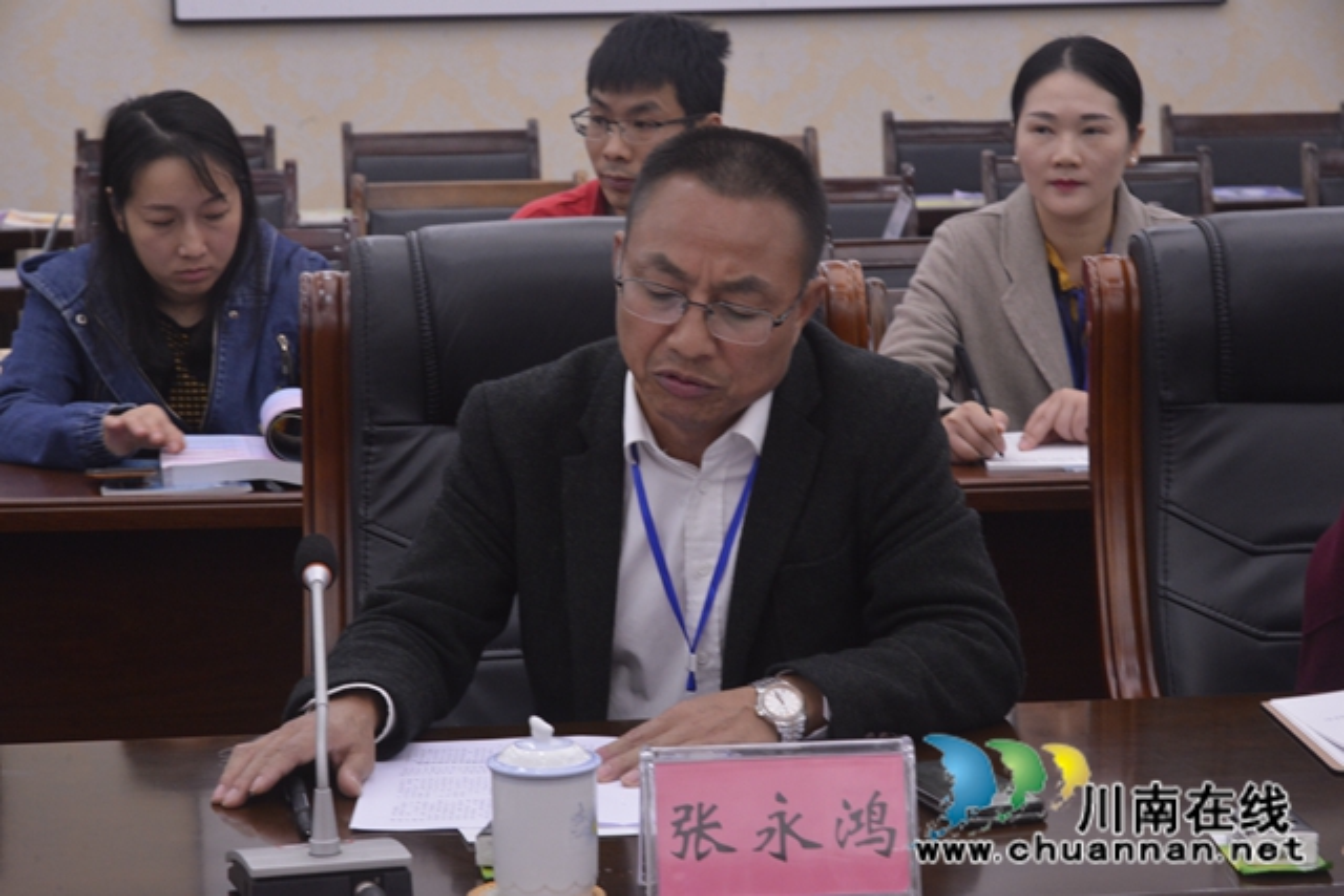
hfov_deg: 21.5
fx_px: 3547
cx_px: 672
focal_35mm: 95
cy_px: 448
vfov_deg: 14.4
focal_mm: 95
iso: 3200
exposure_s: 1/40
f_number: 11
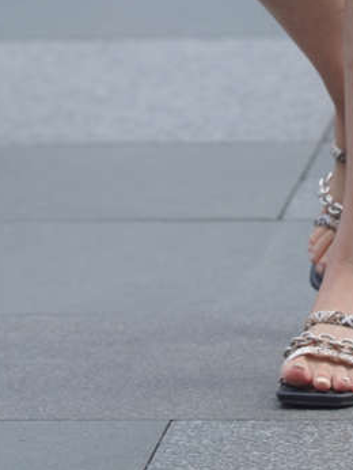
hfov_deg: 2.2
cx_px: 200
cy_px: -662
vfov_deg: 2.9
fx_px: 9167
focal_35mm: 675
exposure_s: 1/500
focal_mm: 135
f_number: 3.5
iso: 250
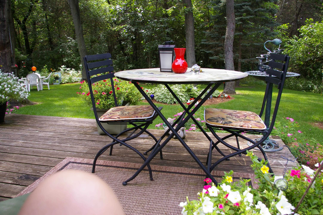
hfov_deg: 67.4
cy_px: 108
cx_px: 162
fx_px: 242
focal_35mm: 27
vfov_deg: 47.8
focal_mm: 18
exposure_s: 1/90
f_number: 5.6
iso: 200
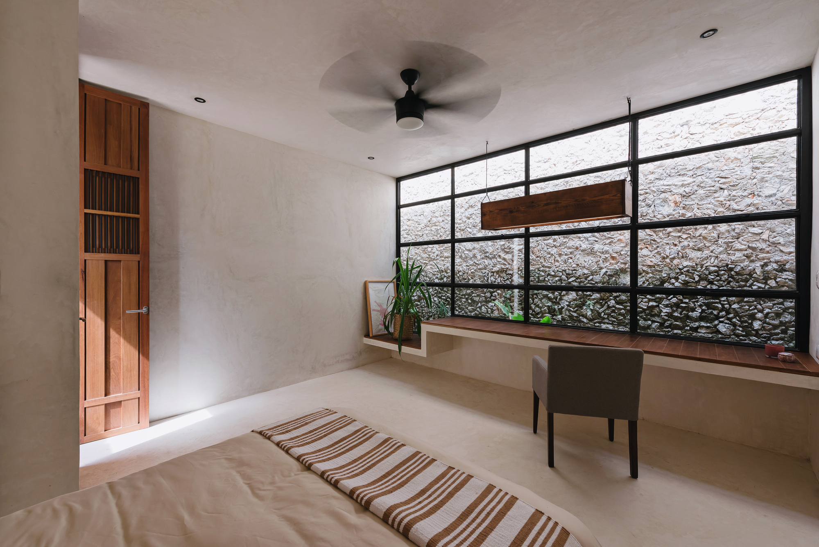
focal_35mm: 14
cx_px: 410
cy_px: 274
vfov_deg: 81.3
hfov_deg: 104.2
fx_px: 319
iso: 200
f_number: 9
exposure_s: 1/25
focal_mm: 14
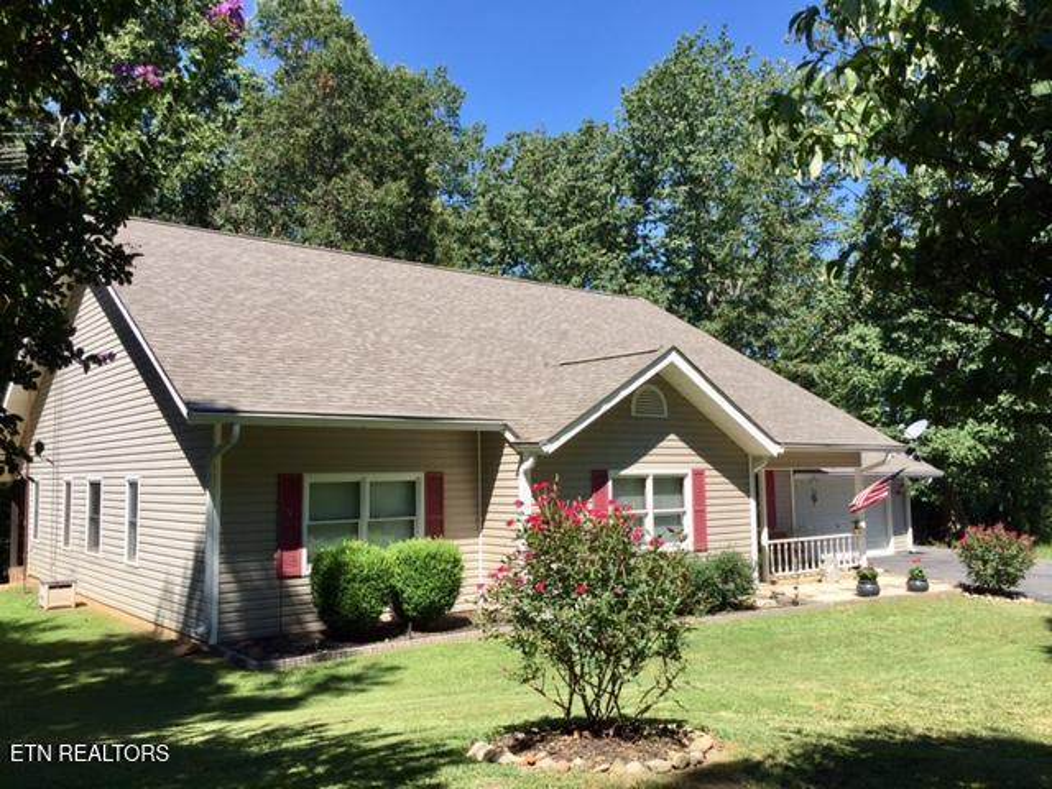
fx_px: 881
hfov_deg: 61.7
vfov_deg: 48.2
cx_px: 526
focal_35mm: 29
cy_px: 394
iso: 32
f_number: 2.2
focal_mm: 4.15
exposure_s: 1/1199
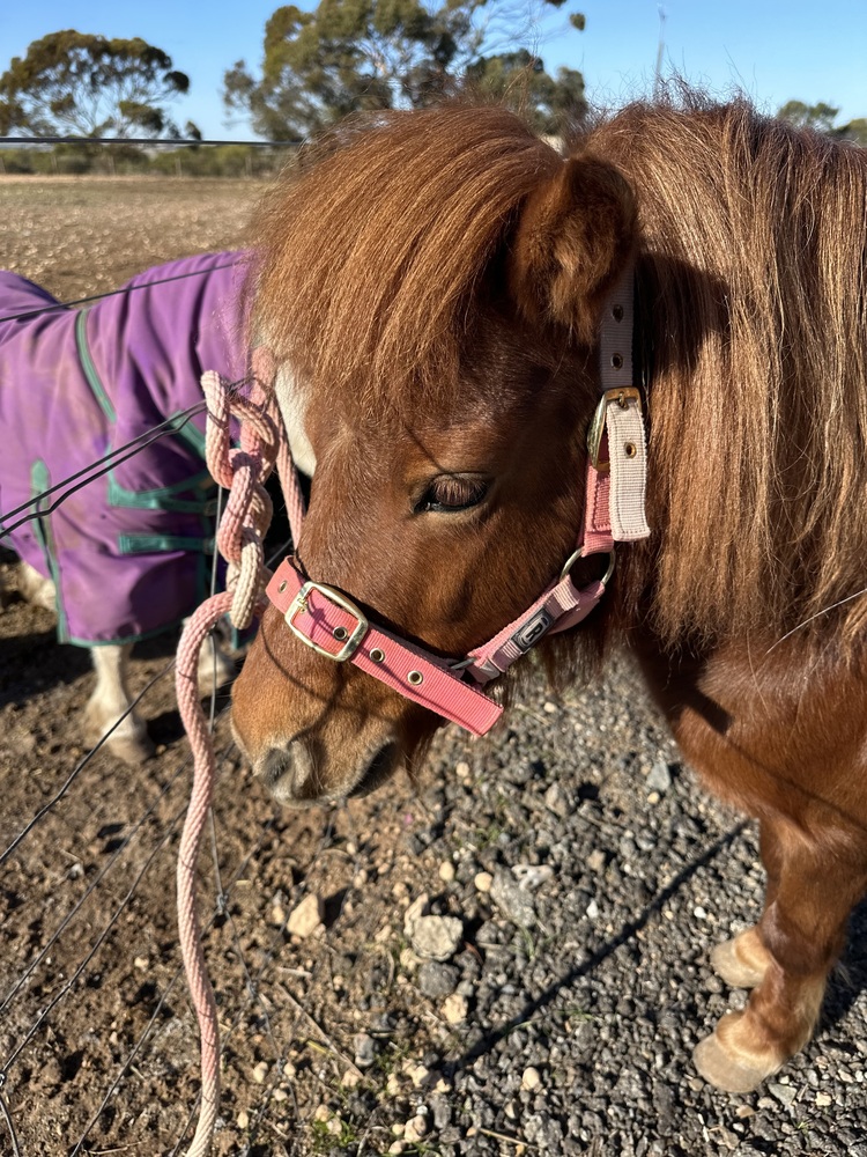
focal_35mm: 24
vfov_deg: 71.6
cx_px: 434
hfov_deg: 56.8
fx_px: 801
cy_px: 578
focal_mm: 6.86
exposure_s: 1/2252
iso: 80
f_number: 1.78
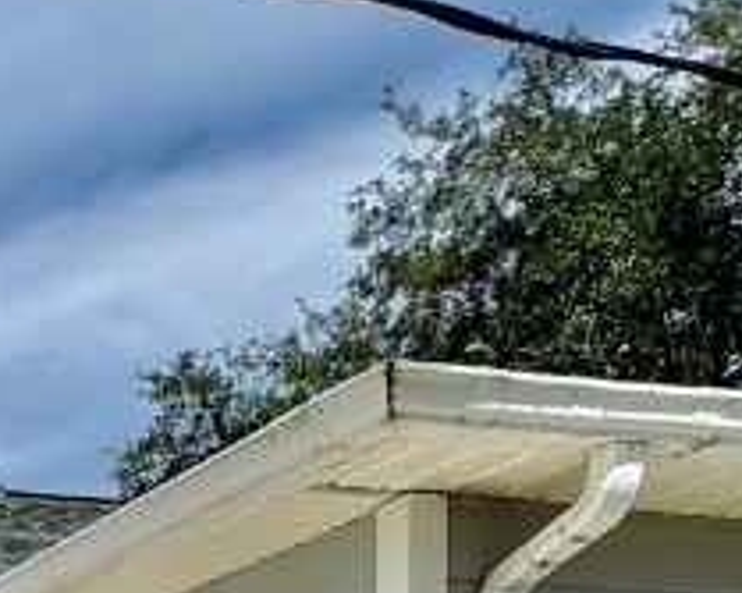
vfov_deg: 19.0
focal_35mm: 67
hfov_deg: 21.7
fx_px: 1471
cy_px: 973
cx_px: -472
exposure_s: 1/4132
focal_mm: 2.22
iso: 40
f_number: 2.2
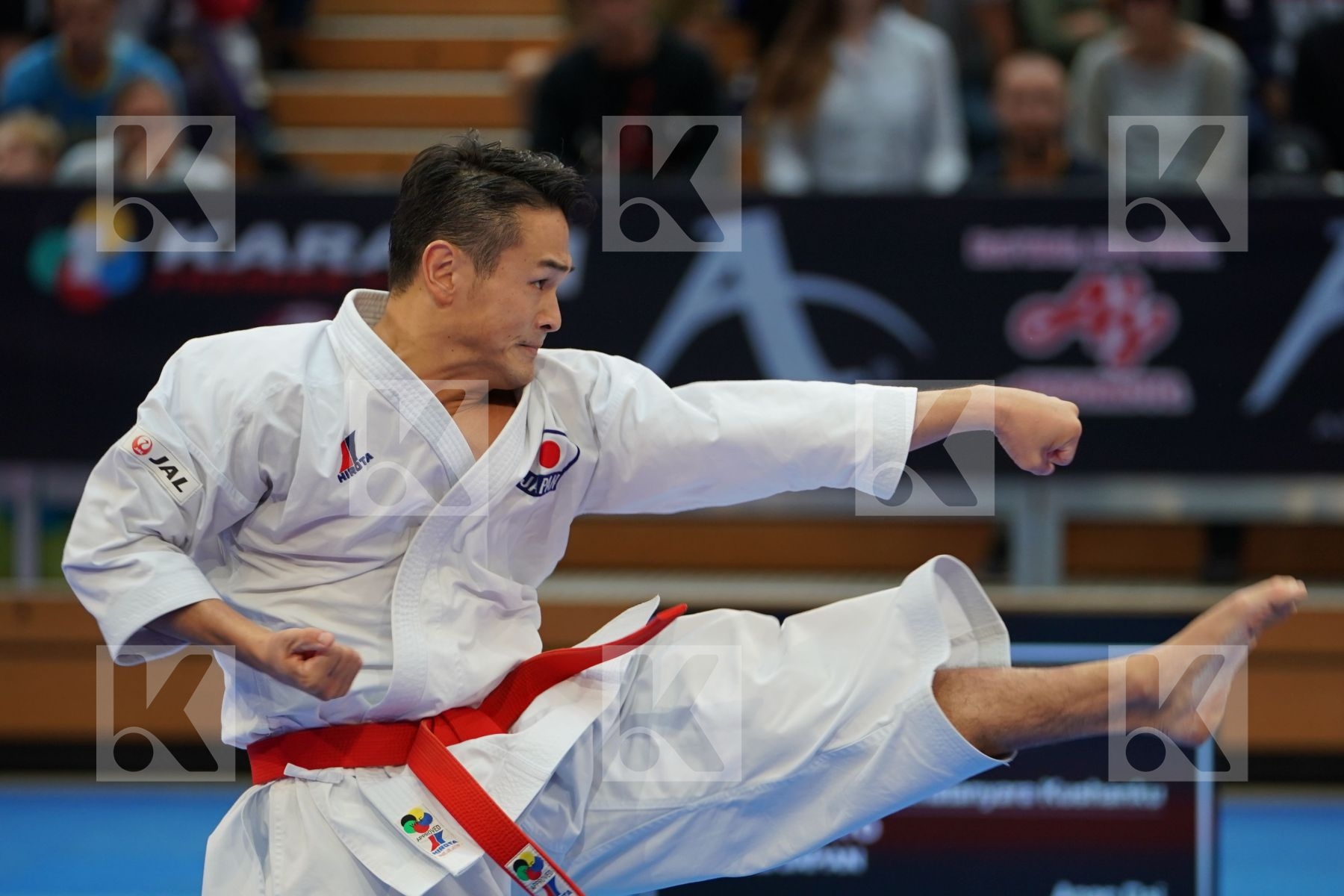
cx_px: 672
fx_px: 8623
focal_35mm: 231
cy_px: 448
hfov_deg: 8.9
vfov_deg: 5.9
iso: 800
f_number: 2.8
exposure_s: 1/500
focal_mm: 154
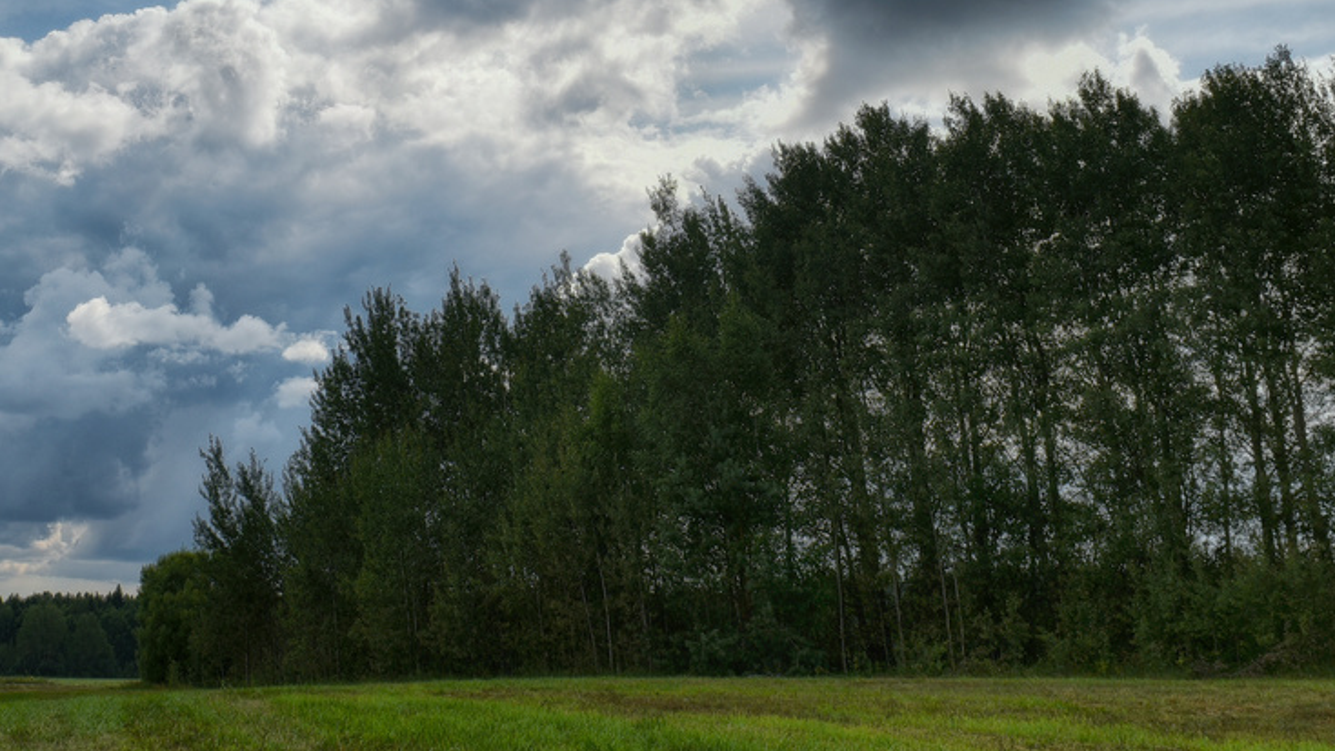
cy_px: 61
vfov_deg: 24.2
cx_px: 415
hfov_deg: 42.2
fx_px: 1699
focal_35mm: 48
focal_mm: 24
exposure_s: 1/250
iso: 100
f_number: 11
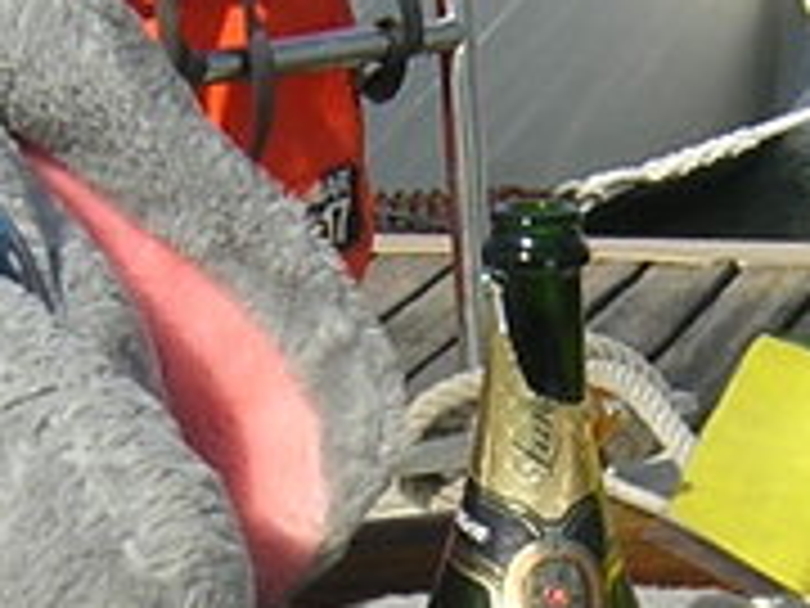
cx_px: 572
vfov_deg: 9.2
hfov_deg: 12.3
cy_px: 536
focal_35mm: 160
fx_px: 3744
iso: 100
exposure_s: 1/430
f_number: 5.2
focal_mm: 4.7
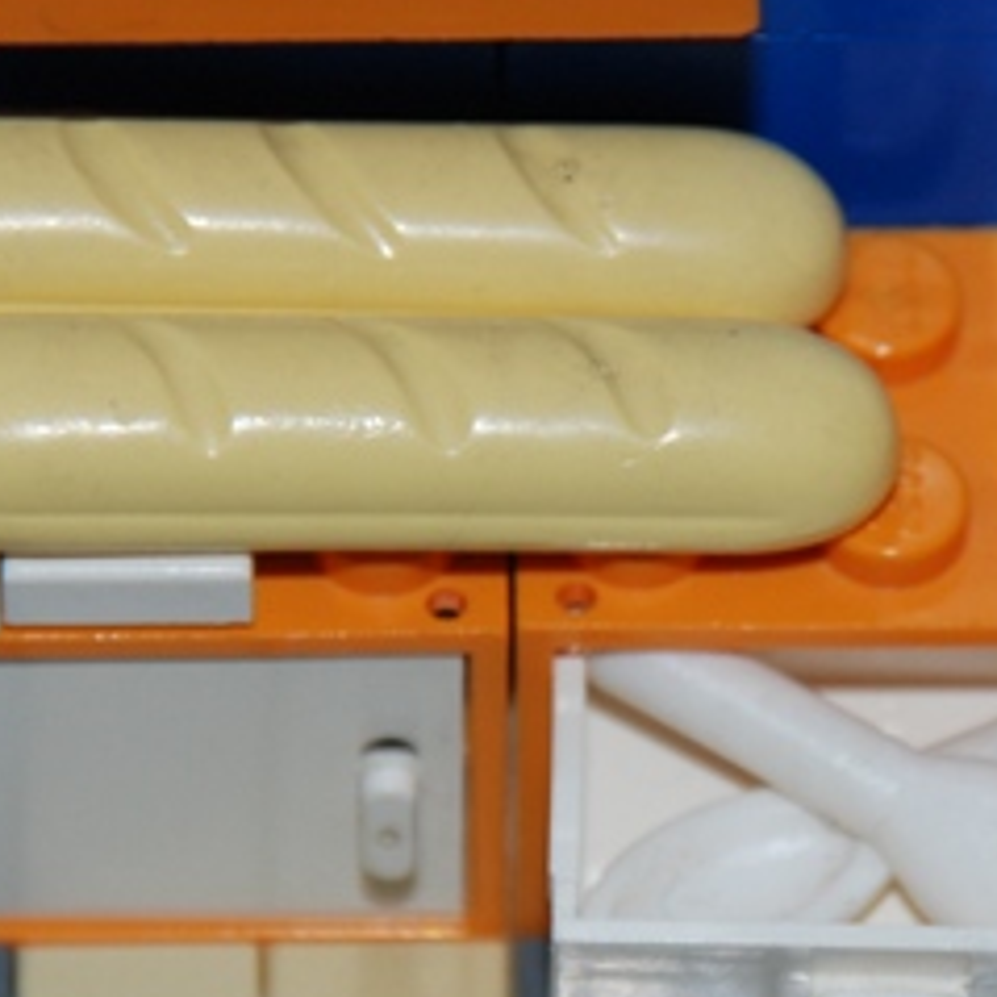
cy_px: 843
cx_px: 876
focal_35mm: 747
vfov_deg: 2.3
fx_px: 24355
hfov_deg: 2.3
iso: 400
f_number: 6
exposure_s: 1/60
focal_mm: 175
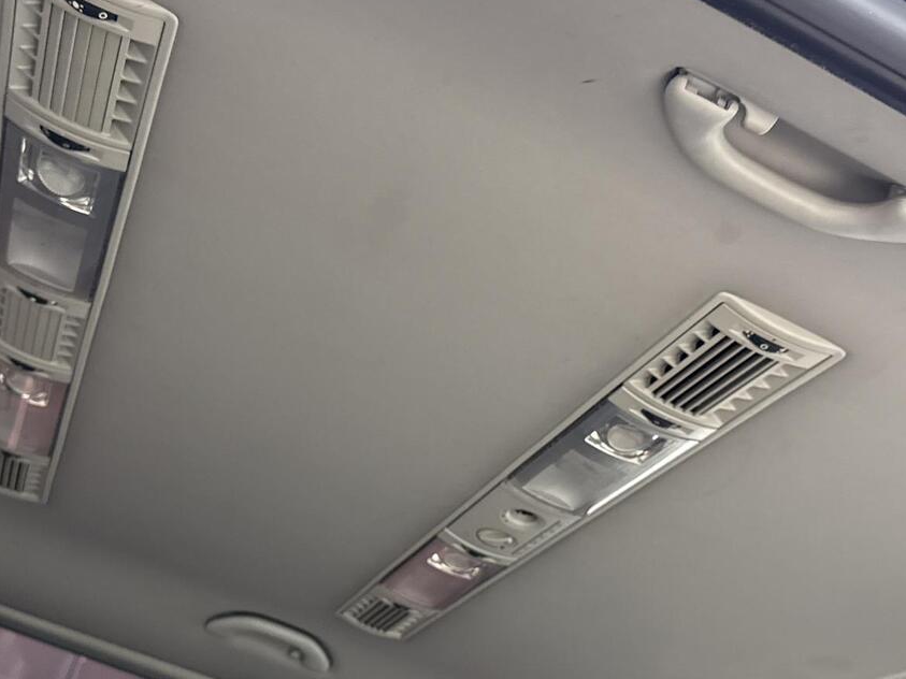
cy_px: 417
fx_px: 1073
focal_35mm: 41
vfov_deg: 35.0
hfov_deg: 45.8
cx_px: 428
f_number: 1.78
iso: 640
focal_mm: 6.76
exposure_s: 1/50
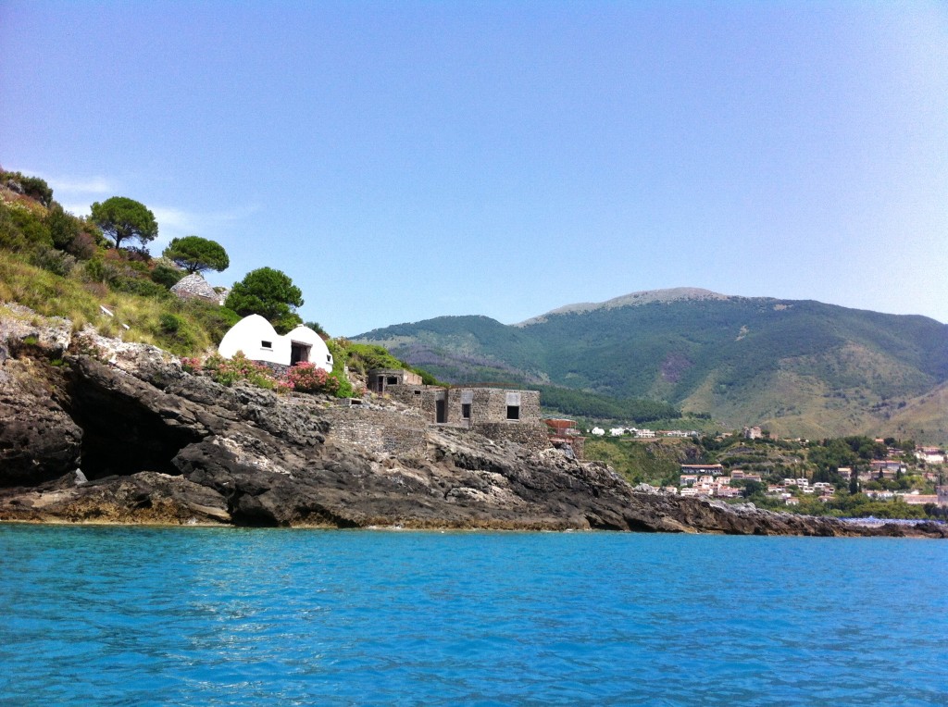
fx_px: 957
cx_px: 474
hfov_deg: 52.7
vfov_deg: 40.6
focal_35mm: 35
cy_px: 354
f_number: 2.8
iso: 80
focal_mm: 3.85
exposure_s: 1/1516
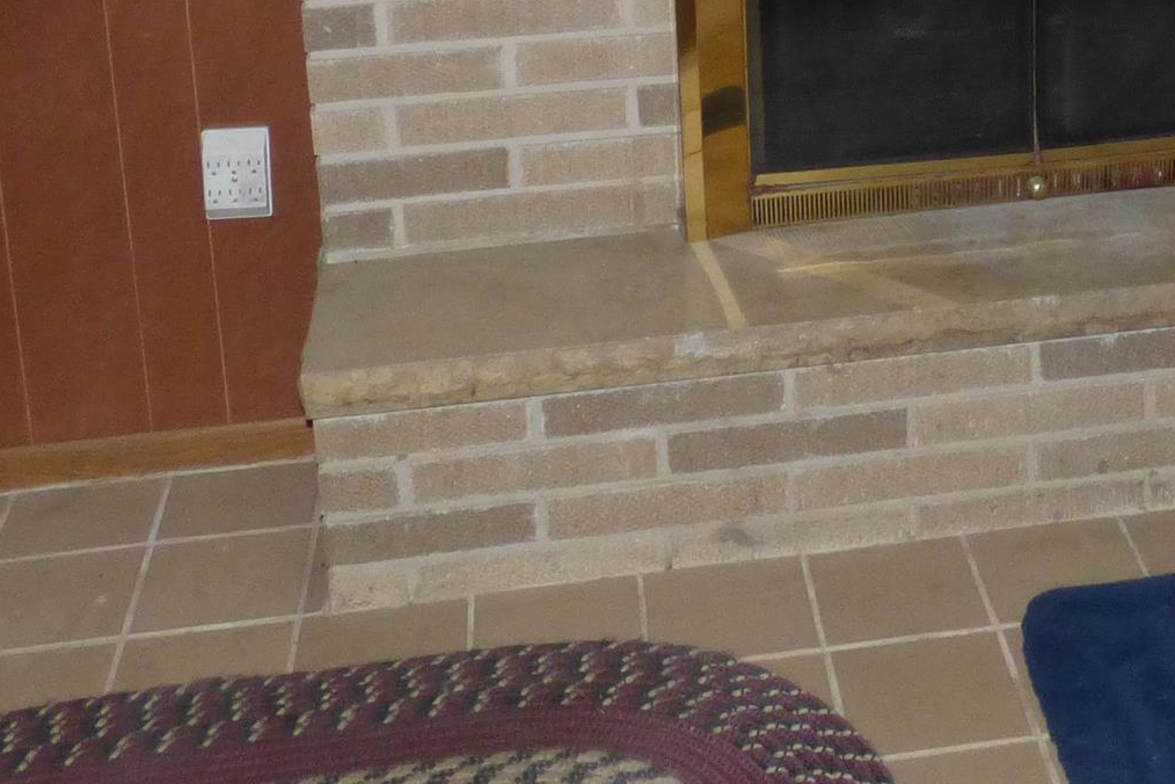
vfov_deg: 19.8
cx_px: 914
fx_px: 2056
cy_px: -237
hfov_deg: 31.2
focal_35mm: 63
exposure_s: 1/60
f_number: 2.8
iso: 400
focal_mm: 3.58
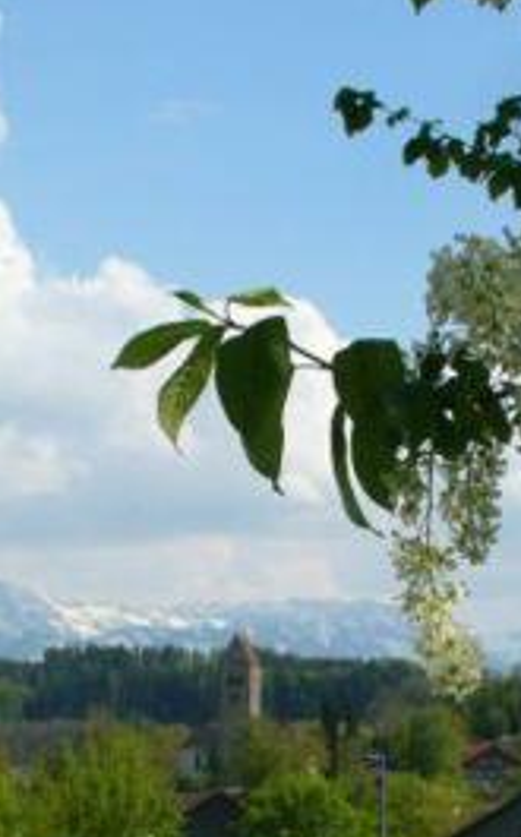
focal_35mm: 87
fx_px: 1982
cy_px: 660
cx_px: 267
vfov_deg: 23.5
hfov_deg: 15.0
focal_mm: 6.1
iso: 80
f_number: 5.6
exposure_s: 1/400
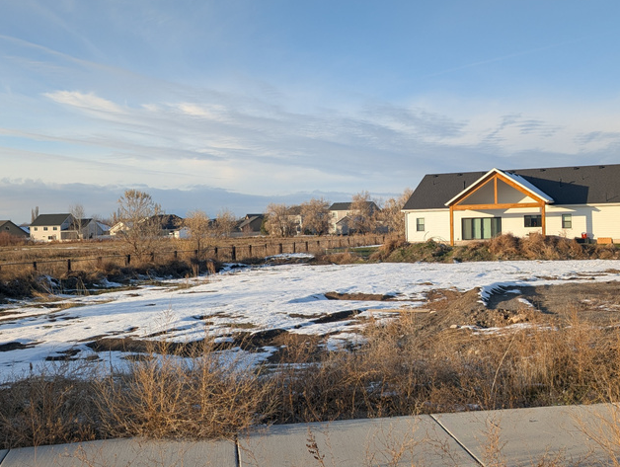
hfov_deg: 47.6
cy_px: 254
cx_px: 359
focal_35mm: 39
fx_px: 700
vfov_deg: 36.9
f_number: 1.68
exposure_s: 1/728
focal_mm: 6.9
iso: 20
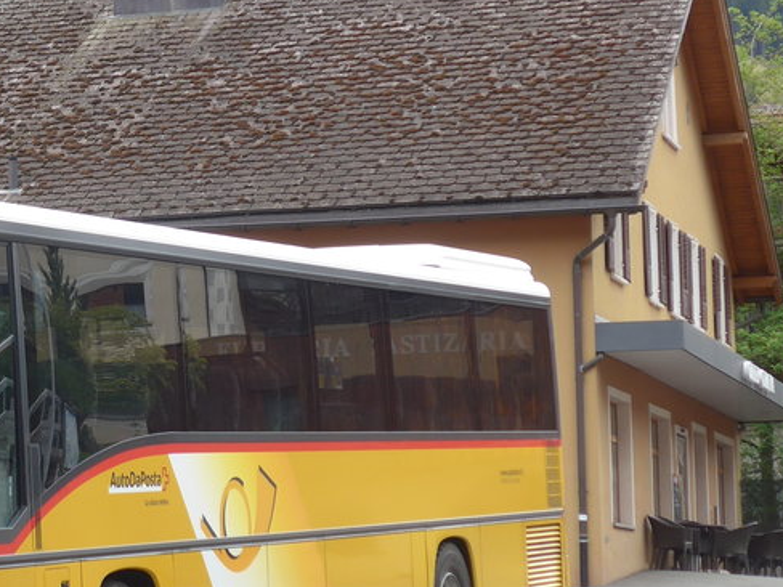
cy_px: 250
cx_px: -32
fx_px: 3280
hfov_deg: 13.4
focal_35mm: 145
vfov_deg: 10.2
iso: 80
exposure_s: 1/320
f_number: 3.5
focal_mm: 12
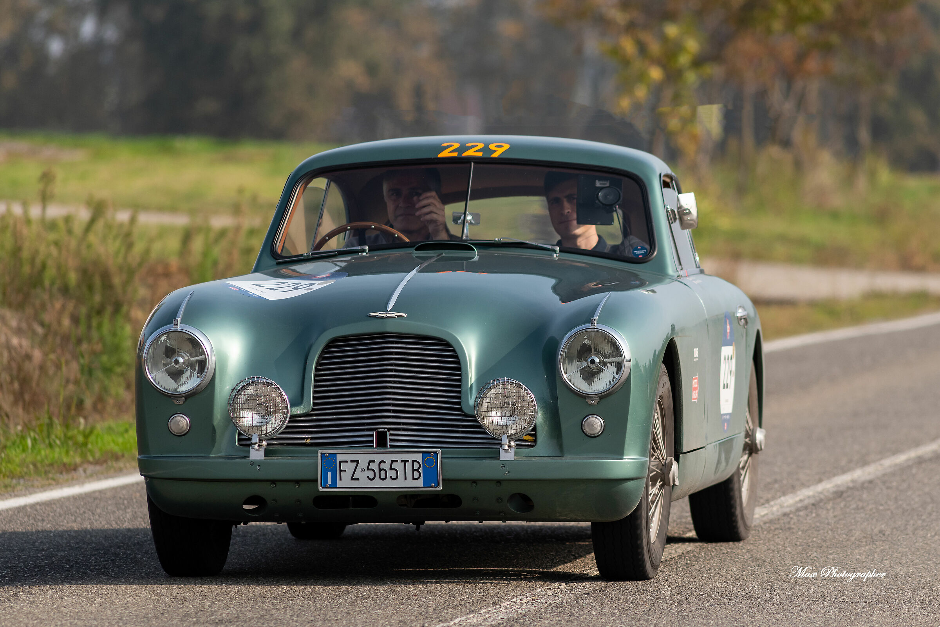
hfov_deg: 6.9
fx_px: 7836
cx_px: 470
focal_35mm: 300
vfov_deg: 4.6
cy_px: 314
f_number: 5.6
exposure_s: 1/2500
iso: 560
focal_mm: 300
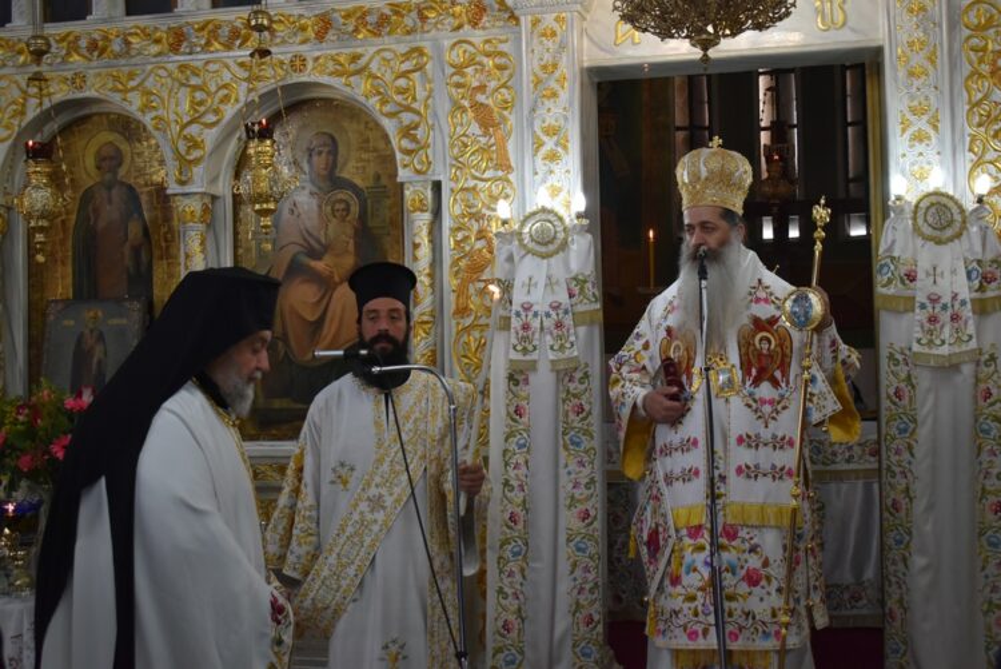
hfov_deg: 41.1
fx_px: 1335
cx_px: 500
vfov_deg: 28.1
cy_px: 334
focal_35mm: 48
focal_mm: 32
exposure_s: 1/125
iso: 800
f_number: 4.5
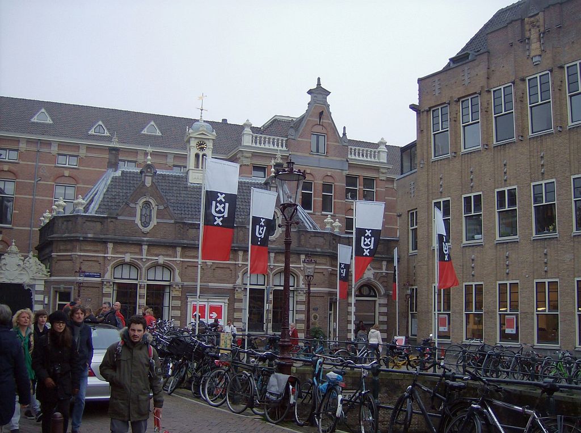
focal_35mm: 36
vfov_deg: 39.5
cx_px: 290
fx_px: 603
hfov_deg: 51.5
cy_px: 216
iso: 100
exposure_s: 1/234
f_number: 2.8
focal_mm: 6
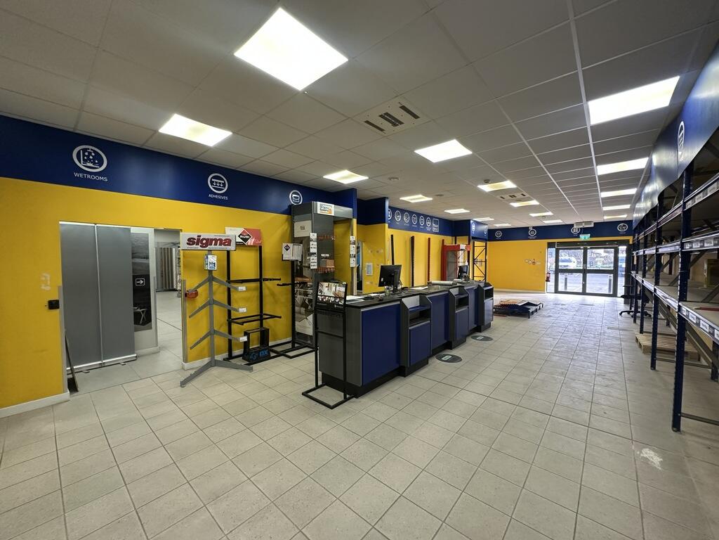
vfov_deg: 85.7
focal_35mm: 14
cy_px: 270
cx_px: 360
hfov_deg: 102.1
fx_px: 291
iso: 200
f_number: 2.2
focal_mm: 2.22
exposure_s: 1/100
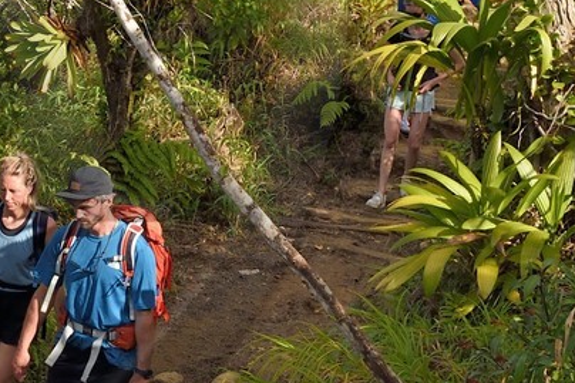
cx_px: -239
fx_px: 1517
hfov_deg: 19.3
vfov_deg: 14.1
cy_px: -10
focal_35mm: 95
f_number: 13
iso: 200
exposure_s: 1/250
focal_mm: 24
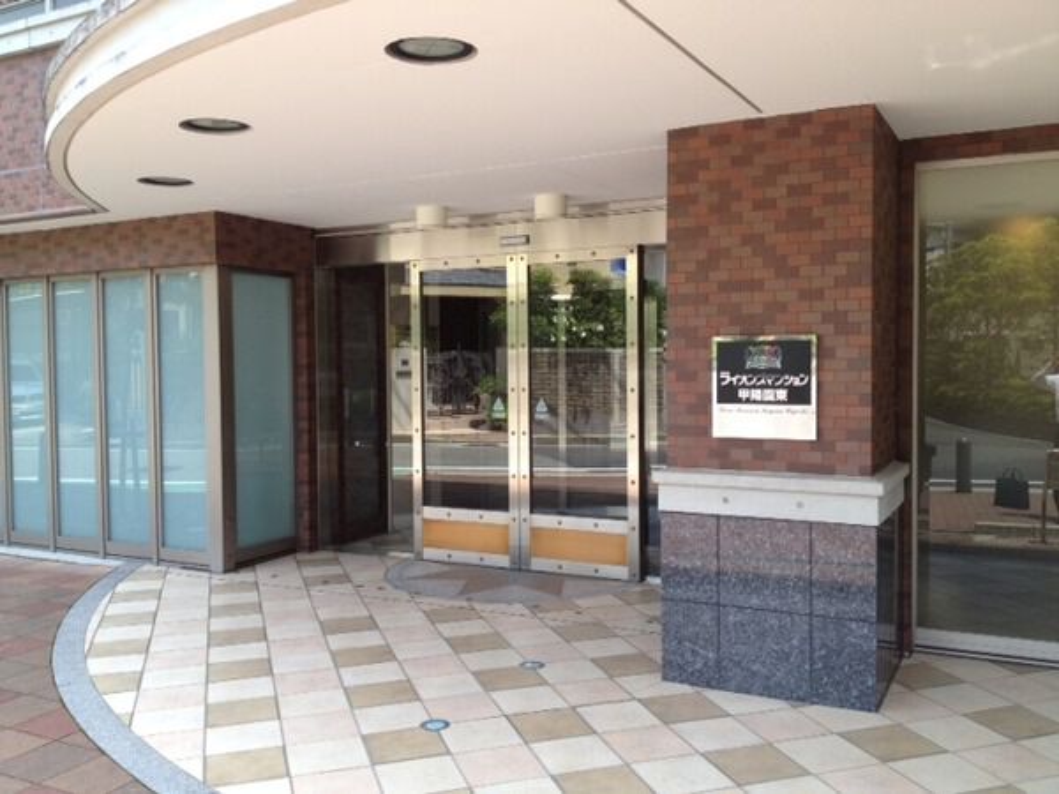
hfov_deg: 52.6
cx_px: 530
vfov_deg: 40.7
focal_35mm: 35
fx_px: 1071
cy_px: 397
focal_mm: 4.28
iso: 50
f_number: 2.4
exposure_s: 1/201
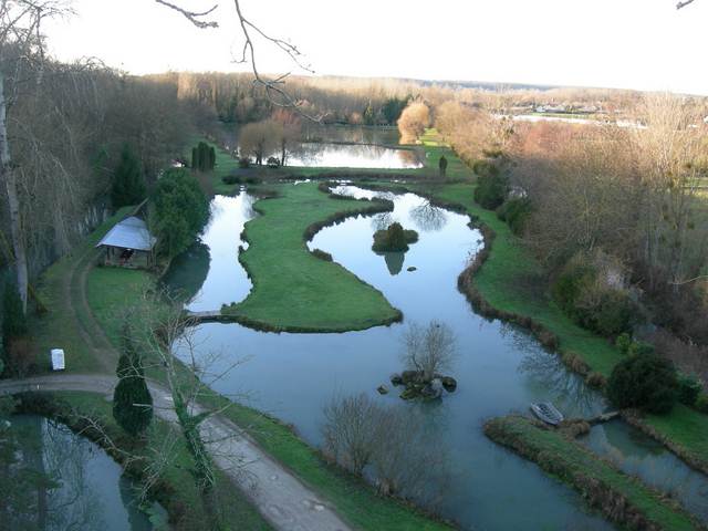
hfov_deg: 51.4
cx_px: 354
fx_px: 736
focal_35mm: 36
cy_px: 266
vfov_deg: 39.7
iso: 64
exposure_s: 1/68.2
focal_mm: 7.5
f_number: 3.8
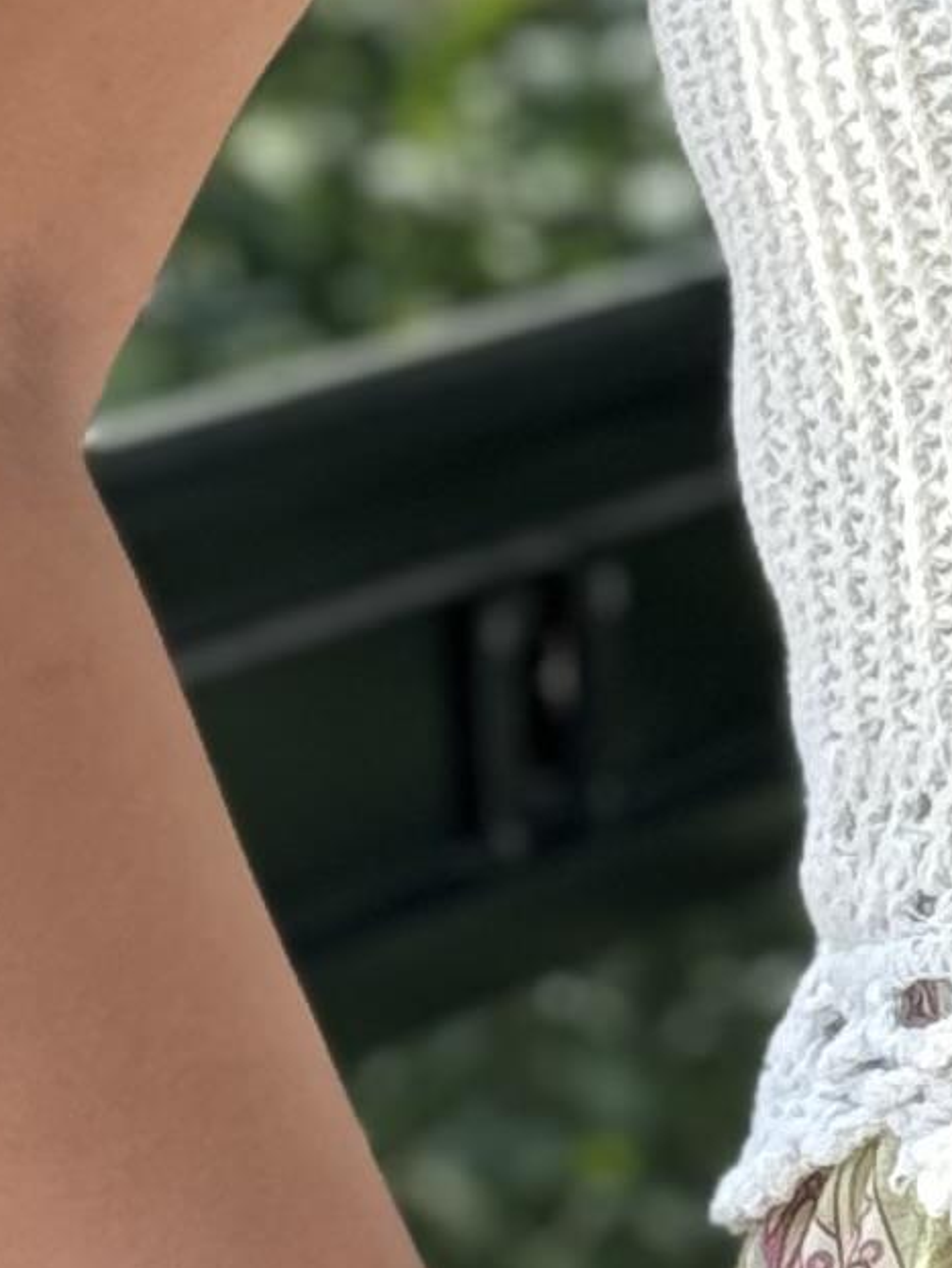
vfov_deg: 6.3
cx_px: 2075
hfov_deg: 4.7
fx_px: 11396
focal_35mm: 311
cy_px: -122
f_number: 1.78
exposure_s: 1/379
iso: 64
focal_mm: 6.76
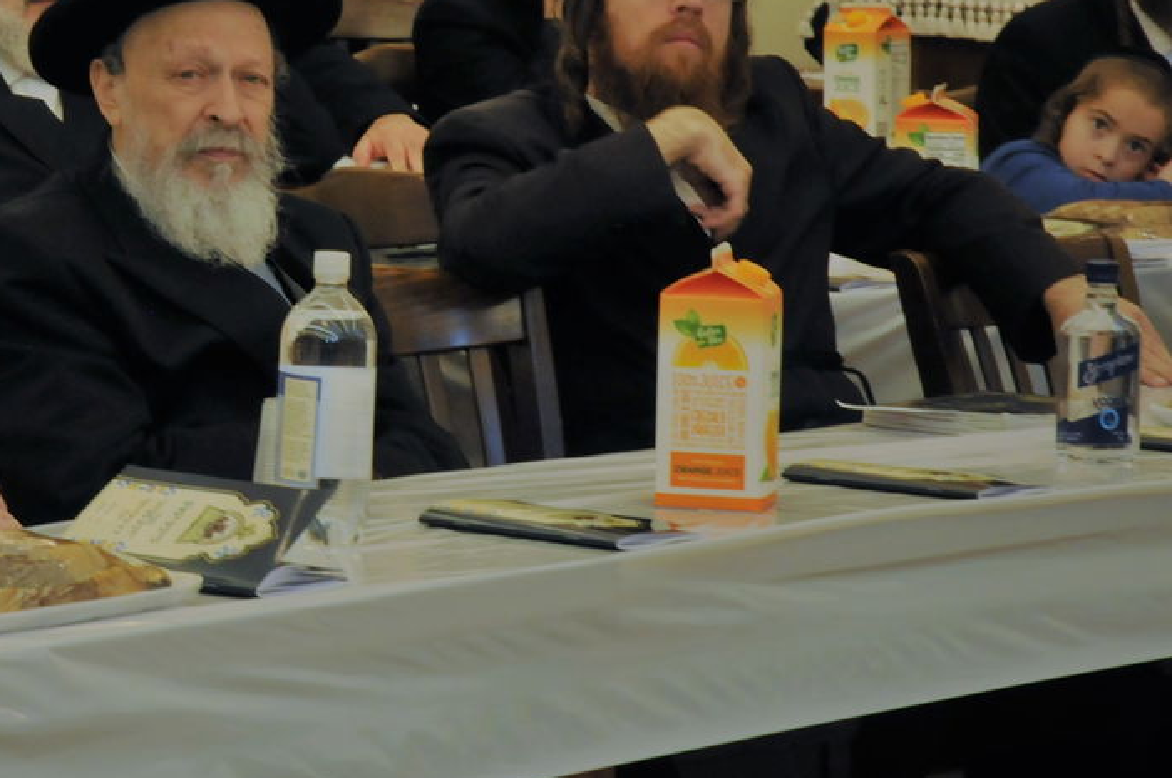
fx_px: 6829
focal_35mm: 210
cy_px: 103
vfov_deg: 6.5
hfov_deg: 9.7
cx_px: 15
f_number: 8
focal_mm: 70
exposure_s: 1/60
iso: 1000
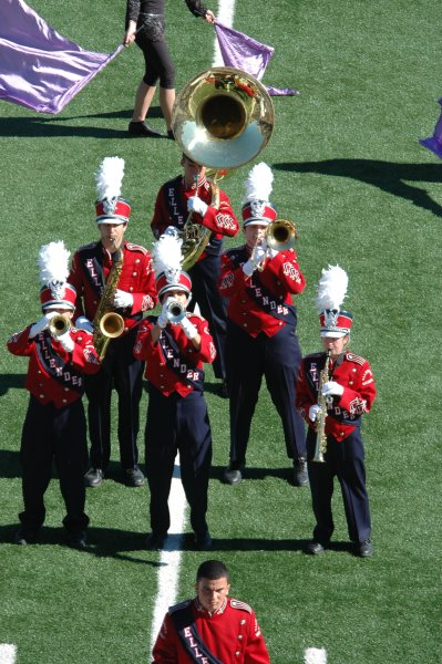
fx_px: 6641
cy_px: 332
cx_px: 221
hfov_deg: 3.8
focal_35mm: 360
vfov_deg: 5.7
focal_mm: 240
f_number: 5.6
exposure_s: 1/500
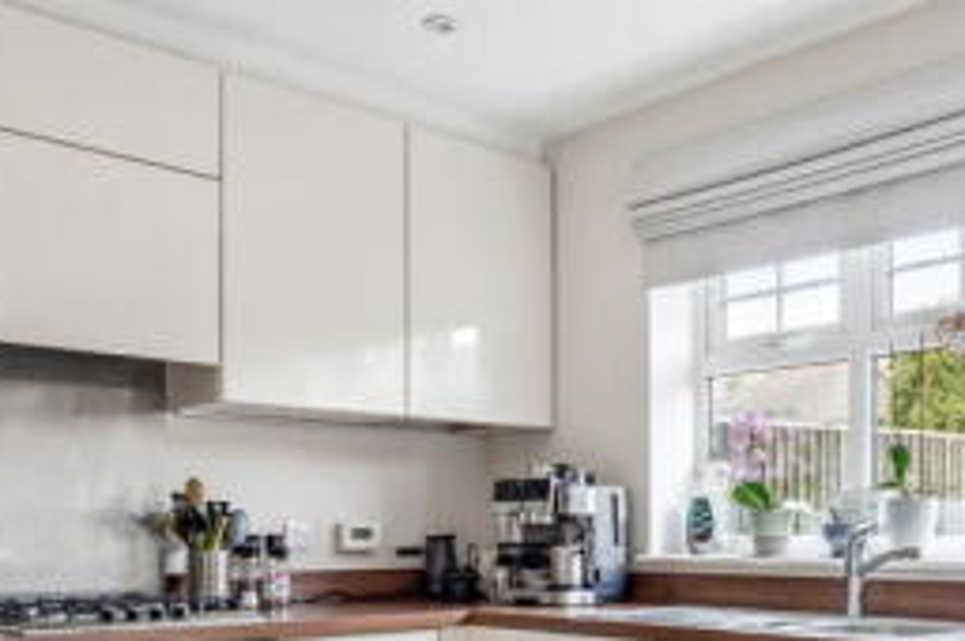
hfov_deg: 47.4
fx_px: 1098
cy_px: 522
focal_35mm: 41
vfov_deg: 31.6
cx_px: 515
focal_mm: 16
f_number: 4.5
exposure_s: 1/5
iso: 320
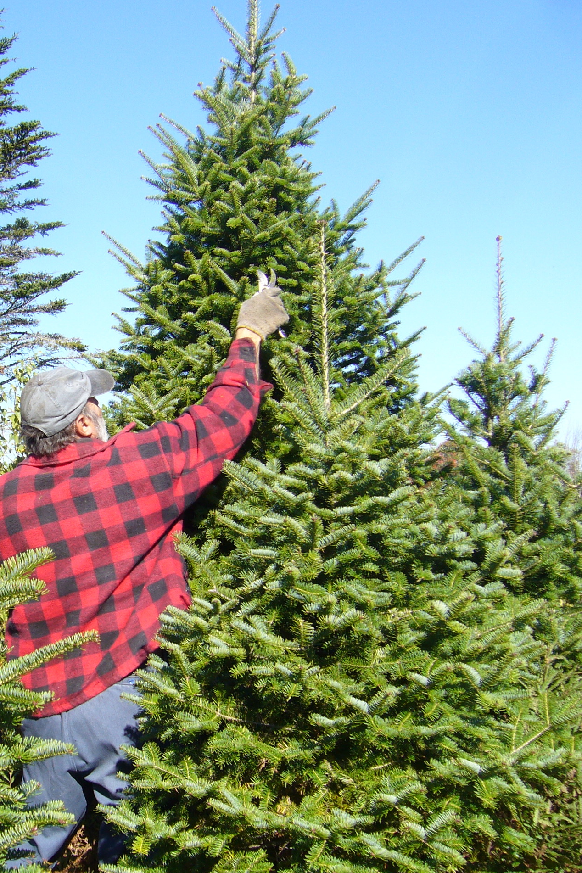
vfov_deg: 40.3
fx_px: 1188
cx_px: 31
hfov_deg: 26.4
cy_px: 438
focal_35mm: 49
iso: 80
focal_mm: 5.8
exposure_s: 1/160
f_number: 5.6
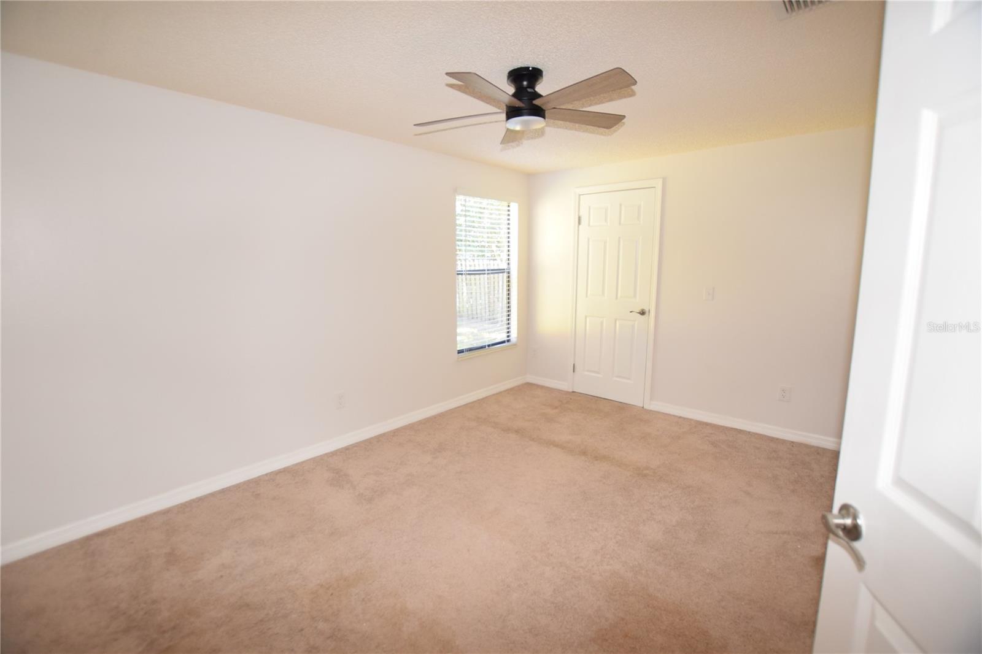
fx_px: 409
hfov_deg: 100.4
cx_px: 491
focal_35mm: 15
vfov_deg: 77.3
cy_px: 327
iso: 800
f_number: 4
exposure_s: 1/60
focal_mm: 10
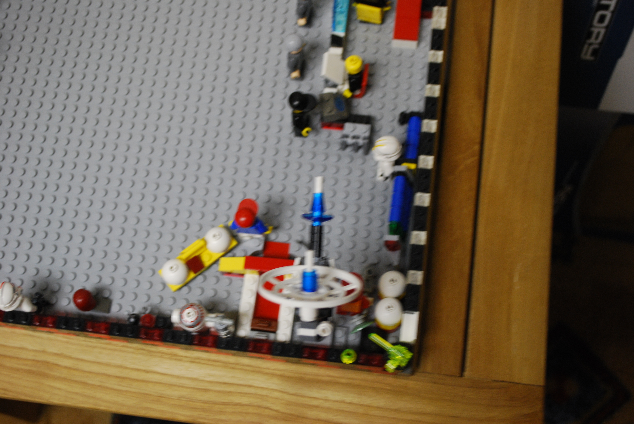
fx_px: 846
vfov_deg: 28.2
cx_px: 317
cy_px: 212
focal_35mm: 48
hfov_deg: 41.1
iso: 450
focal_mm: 32
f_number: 5
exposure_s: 1/30
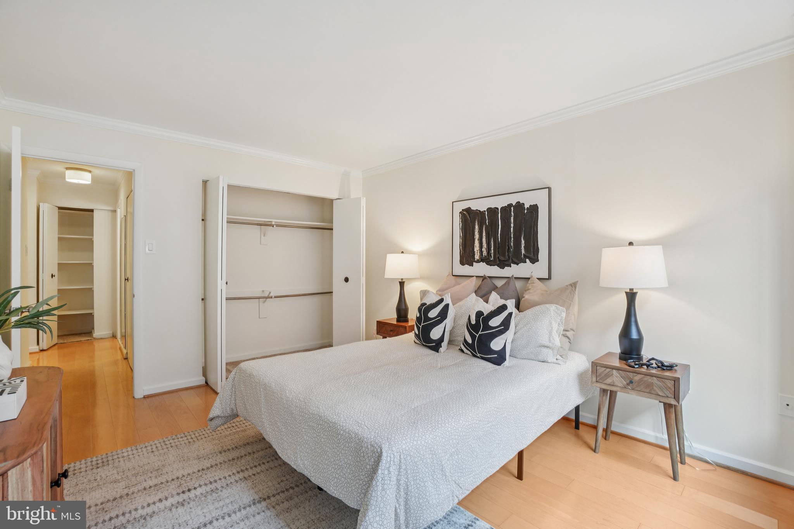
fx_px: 331
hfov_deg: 100.4
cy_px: 264
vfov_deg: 77.3
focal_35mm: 15
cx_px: 397
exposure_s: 1/5
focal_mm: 10
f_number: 7.1
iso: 100
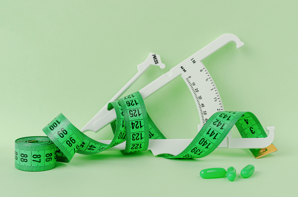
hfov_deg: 27.0
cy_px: 98
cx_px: 149
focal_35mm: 75
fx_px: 620
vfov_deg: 18.1
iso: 200
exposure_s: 1/100
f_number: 10
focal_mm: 50
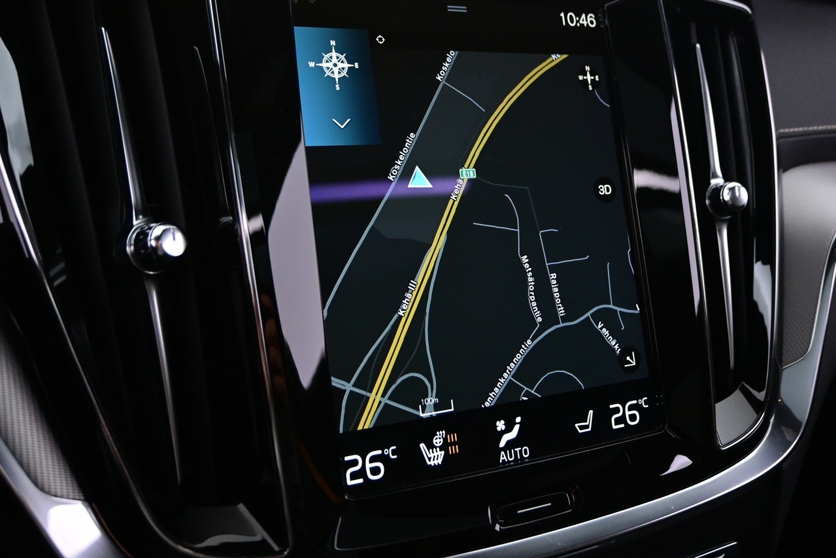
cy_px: 228
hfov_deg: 50.2
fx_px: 882
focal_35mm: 38
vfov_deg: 35.0
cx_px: 516
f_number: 3.8
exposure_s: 1/30
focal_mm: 20
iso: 2000
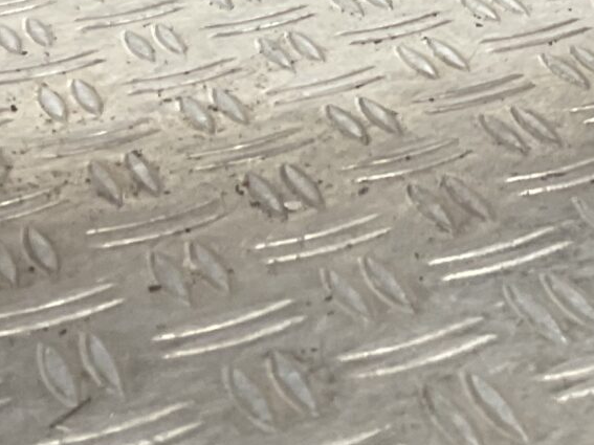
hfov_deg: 14.5
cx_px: 753
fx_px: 2247
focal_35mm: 131
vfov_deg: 10.2
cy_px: -516
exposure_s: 1/60
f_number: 1.8
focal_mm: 3
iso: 50
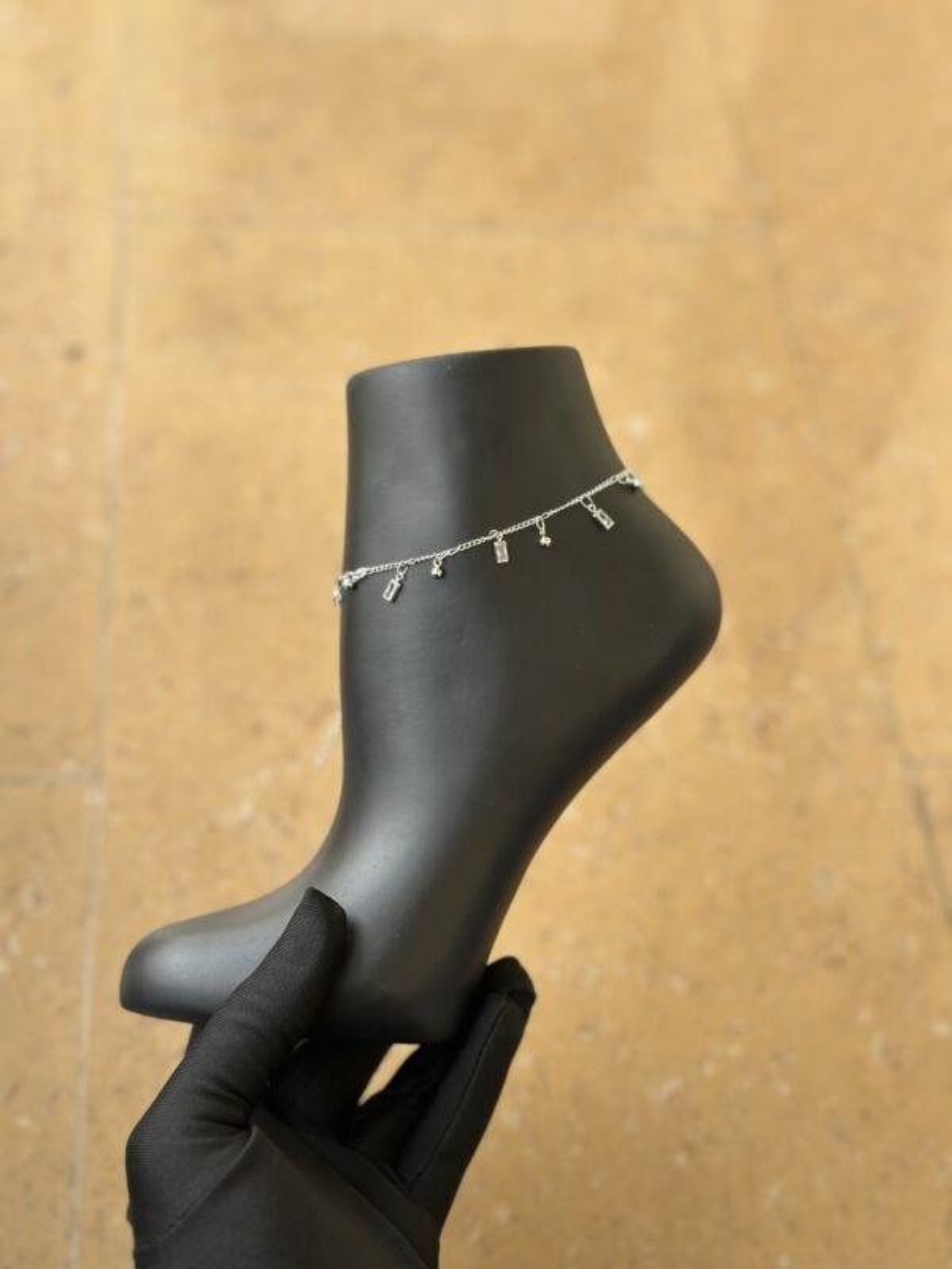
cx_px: 476
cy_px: 634
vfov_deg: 39.7
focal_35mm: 48
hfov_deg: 30.3
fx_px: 1760
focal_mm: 6.86
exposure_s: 1/444
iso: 80
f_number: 1.78
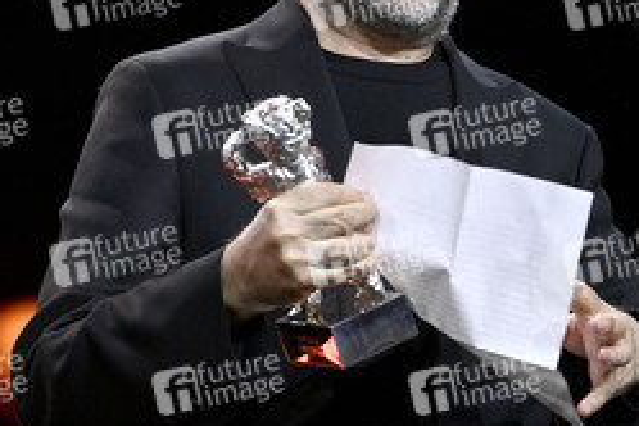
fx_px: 6425
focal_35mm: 362
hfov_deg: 5.7
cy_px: 64
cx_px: 407
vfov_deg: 3.8
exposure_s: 1/250
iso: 4000
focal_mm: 200
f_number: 5.6
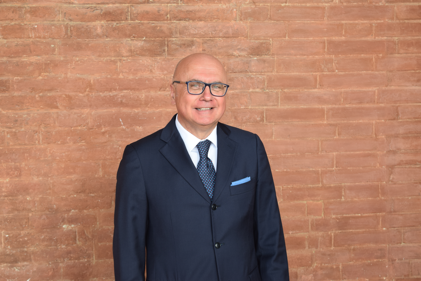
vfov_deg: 19.7
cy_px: 140
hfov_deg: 29.2
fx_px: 807
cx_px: 210
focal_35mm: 69
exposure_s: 1/200
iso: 400
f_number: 7.1
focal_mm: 46
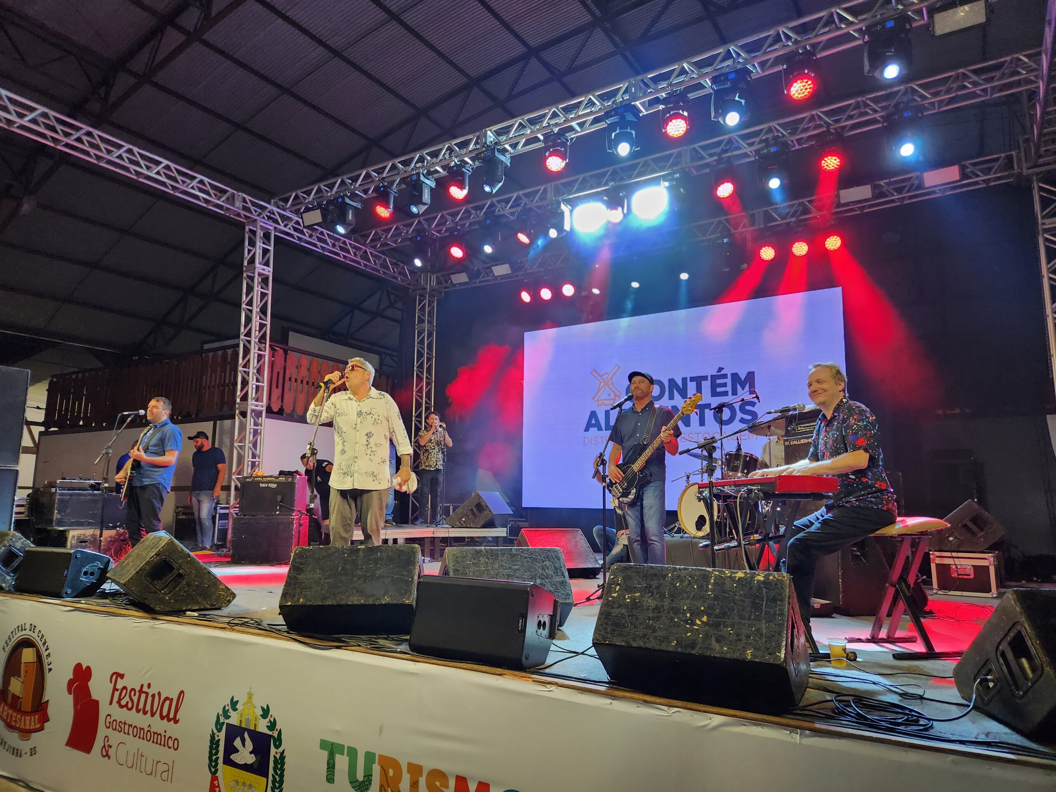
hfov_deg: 73.9
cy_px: 396
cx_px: 528
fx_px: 702
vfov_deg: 58.9
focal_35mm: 23
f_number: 1.8
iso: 125
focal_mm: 5.4
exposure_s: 1/68
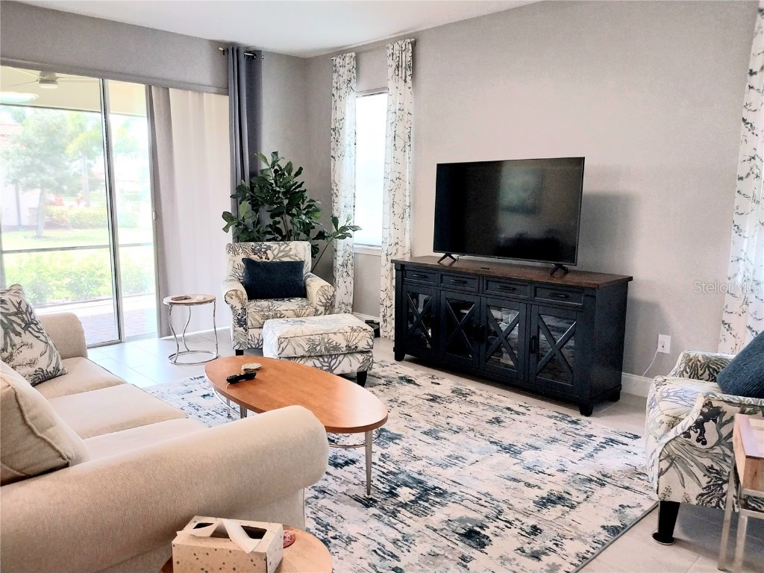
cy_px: 286
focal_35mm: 26
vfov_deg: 53.1
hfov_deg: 67.3
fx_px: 574
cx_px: 382
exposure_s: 1/60.2
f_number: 1.8
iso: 125
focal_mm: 4
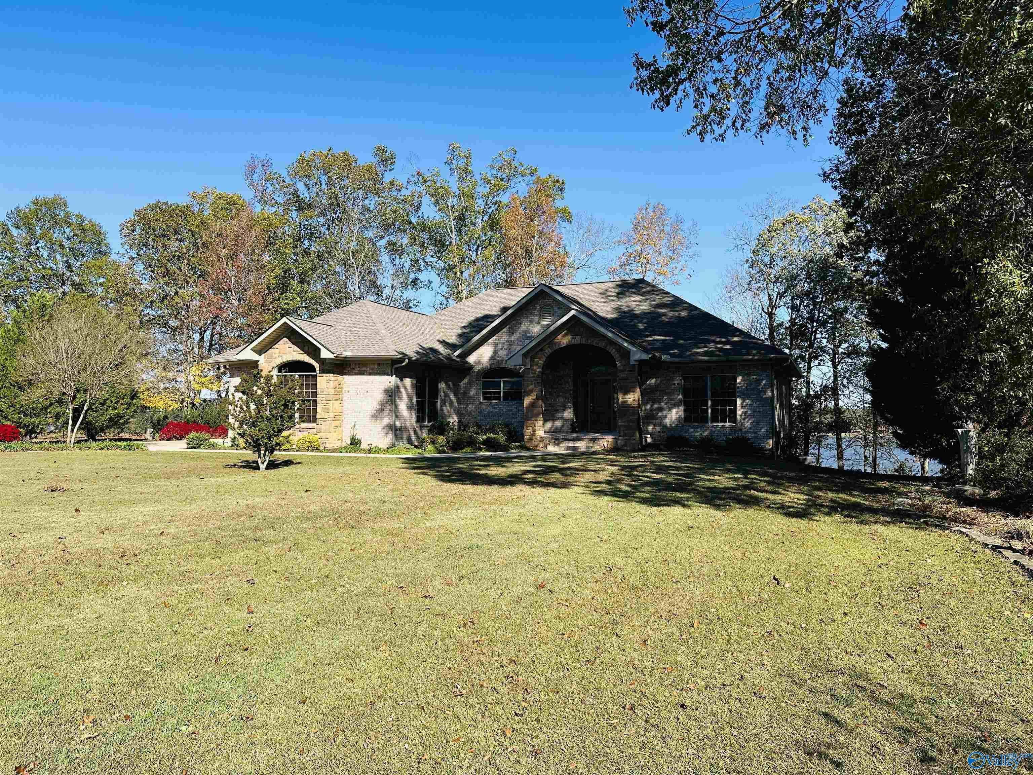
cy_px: 388
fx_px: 716
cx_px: 516
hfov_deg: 71.6
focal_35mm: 24
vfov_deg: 56.8
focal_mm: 6.86
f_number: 1.78
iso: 80
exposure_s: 1/3155
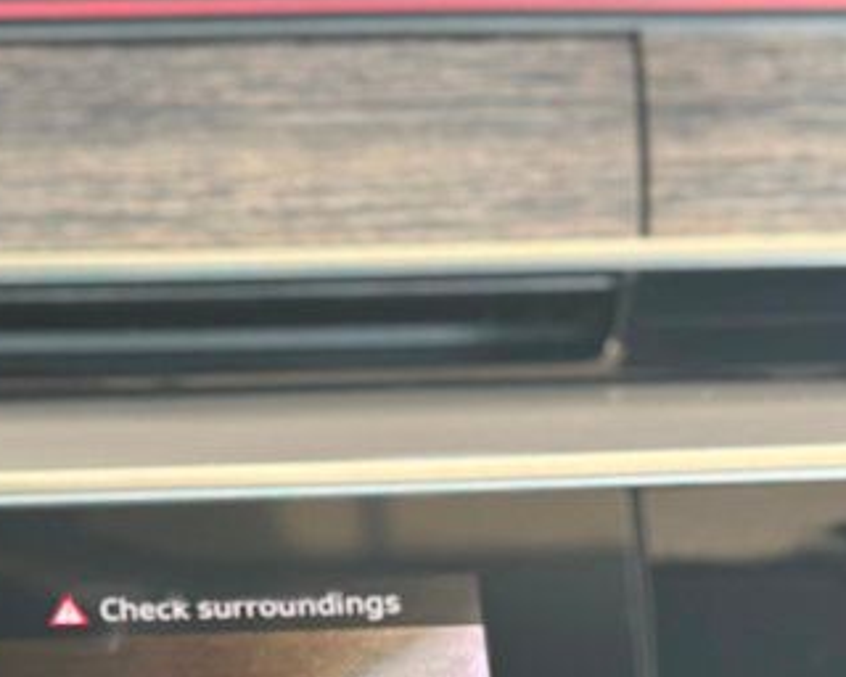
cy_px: 952
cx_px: -293
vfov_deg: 10.0
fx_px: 3756
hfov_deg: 12.4
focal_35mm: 150
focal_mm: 6.86
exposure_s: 1/40
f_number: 1.78
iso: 400
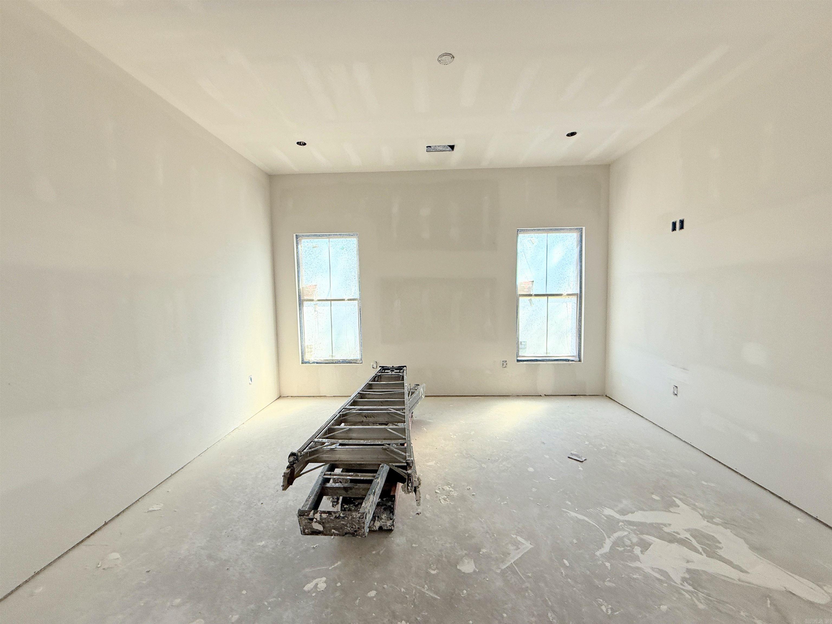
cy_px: 312
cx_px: 416
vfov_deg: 85.7
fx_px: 336
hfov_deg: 102.1
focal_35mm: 14
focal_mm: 2.22
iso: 50
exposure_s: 1/165
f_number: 2.2
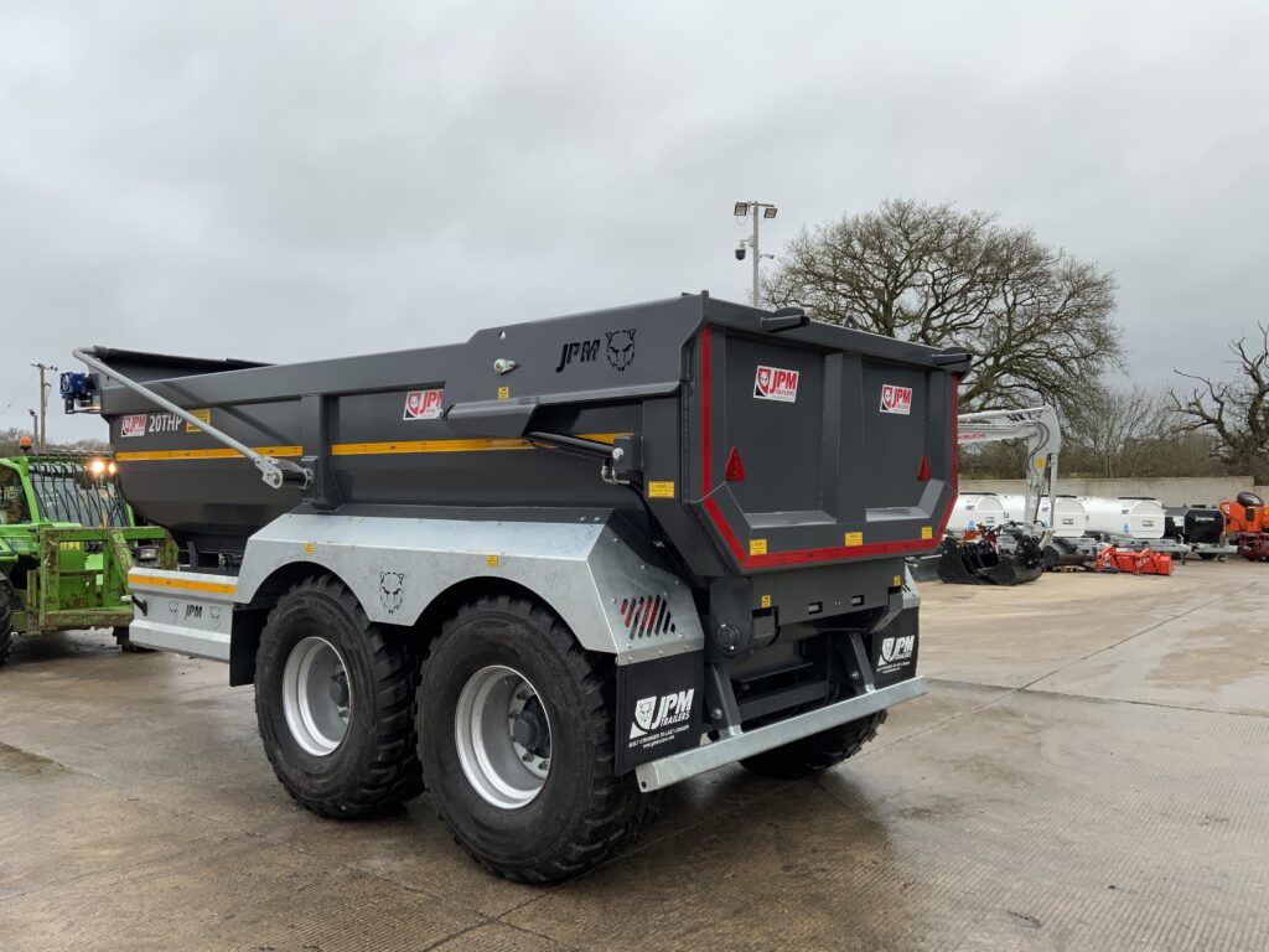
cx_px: 634
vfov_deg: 48.2
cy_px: 476
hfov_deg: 61.7
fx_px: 1063
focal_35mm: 29
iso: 16
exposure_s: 1/372
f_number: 1.8
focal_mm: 3
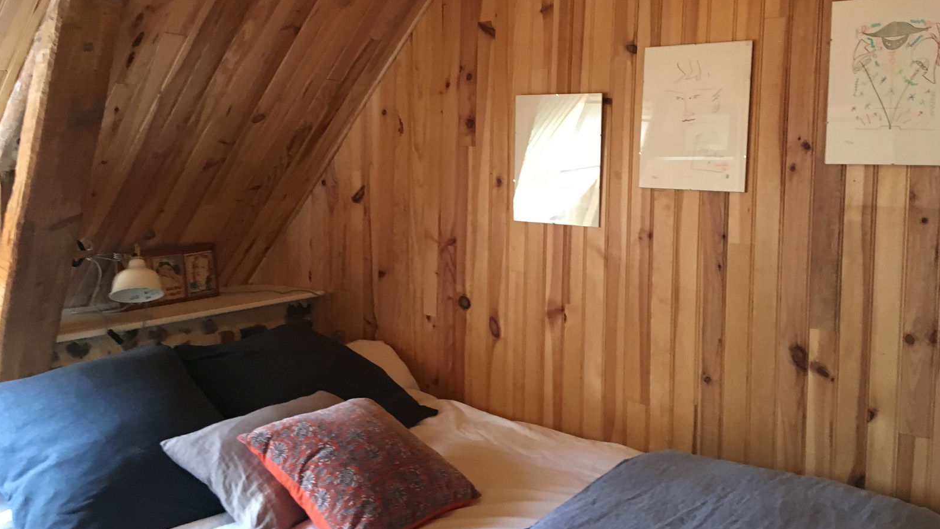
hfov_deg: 61.0
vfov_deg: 36.5
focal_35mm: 32
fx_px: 798
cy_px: 203
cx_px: 474
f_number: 2.2
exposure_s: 1/17
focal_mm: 4.15
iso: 200
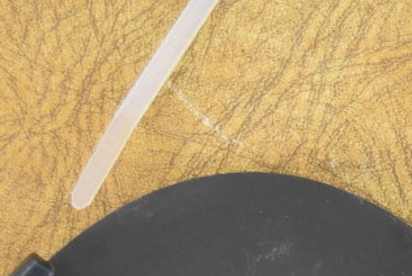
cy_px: 664
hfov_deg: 10.0
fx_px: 2269
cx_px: 619
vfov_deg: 6.6
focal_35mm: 198
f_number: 5.6
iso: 560
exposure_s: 1/125
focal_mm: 26
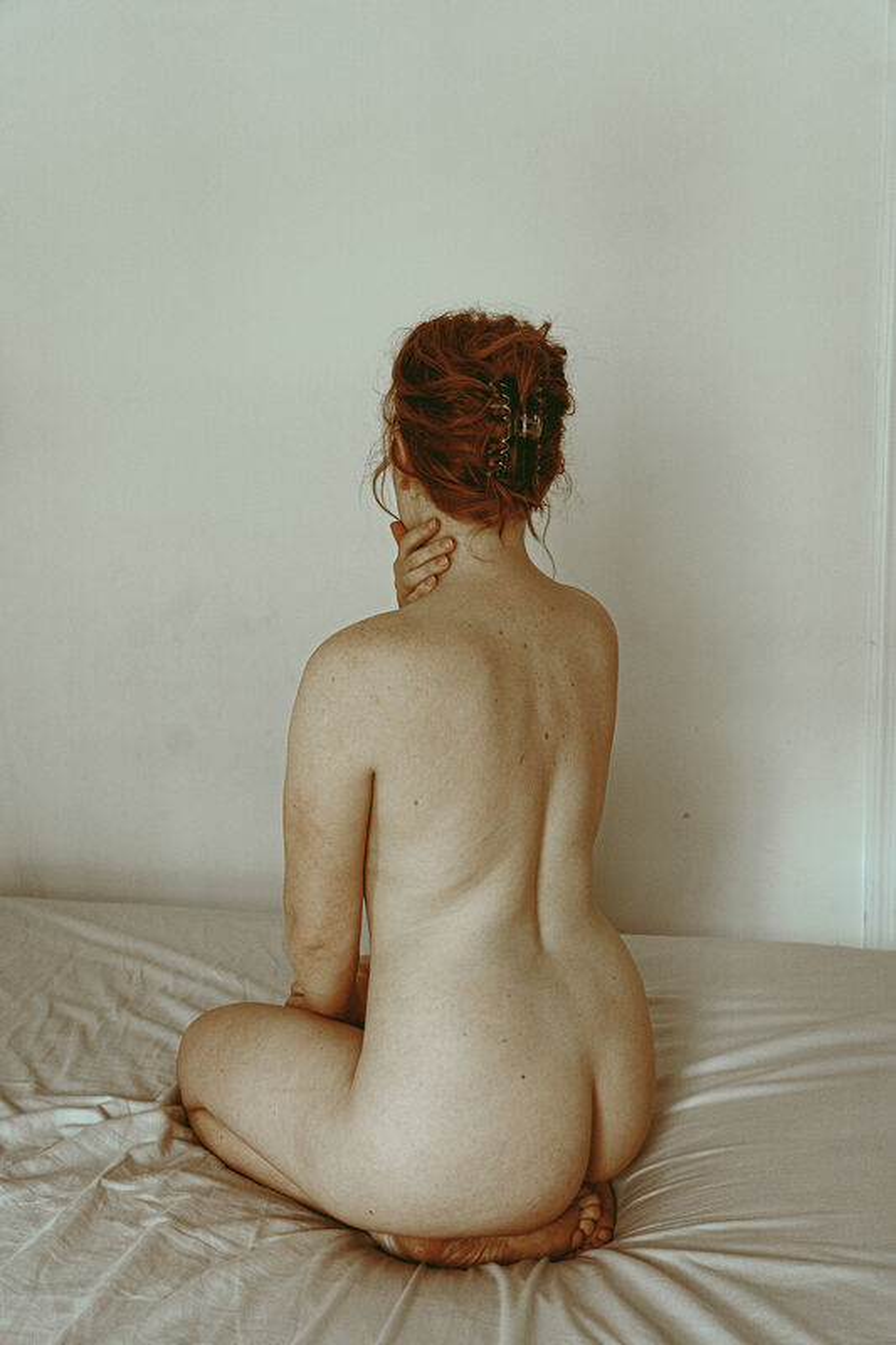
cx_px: 448
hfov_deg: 40.0
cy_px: 672
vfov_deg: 57.2
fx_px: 1232
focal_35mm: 33
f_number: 4
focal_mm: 33
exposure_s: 1/160
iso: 1600
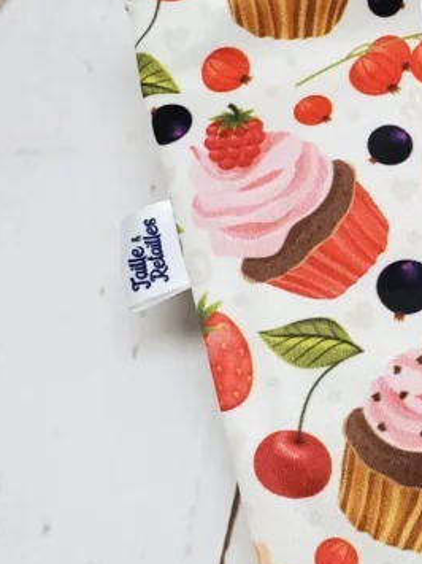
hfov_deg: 18.4
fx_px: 1220
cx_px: 528
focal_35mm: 75
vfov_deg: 25.8
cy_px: 178
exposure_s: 1/120
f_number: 2.4
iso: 320
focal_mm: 4.3
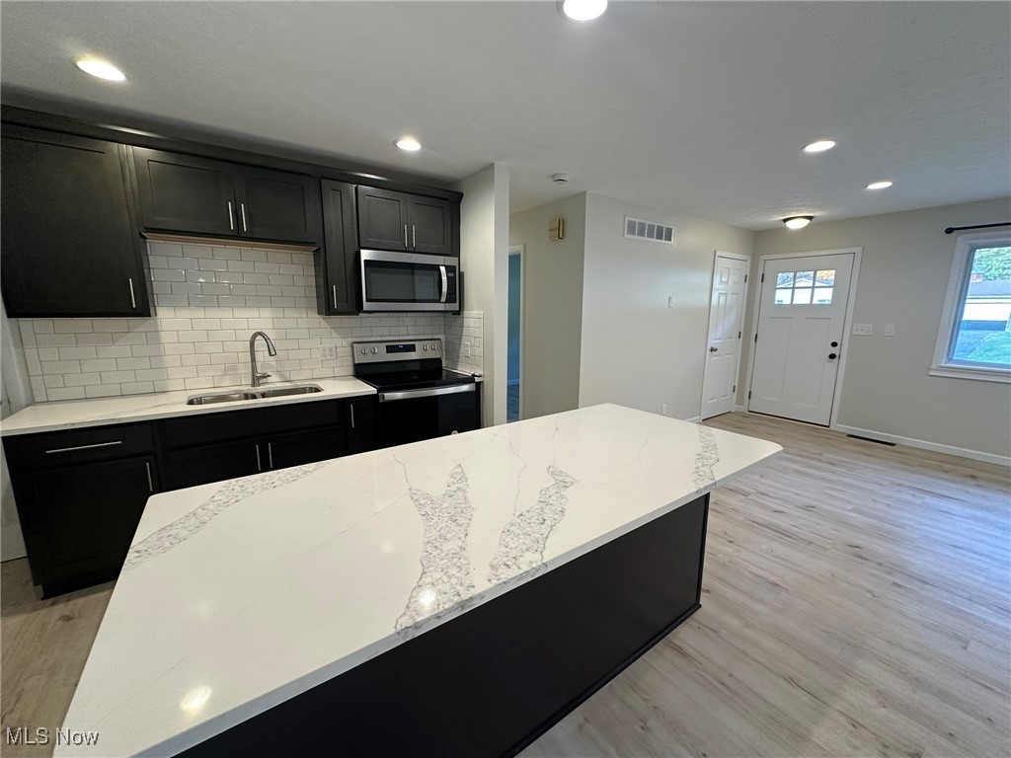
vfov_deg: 85.7
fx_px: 409
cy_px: 379
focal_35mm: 14
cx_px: 506
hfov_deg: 102.1
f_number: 2.2
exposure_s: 1/120
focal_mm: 2.22
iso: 200
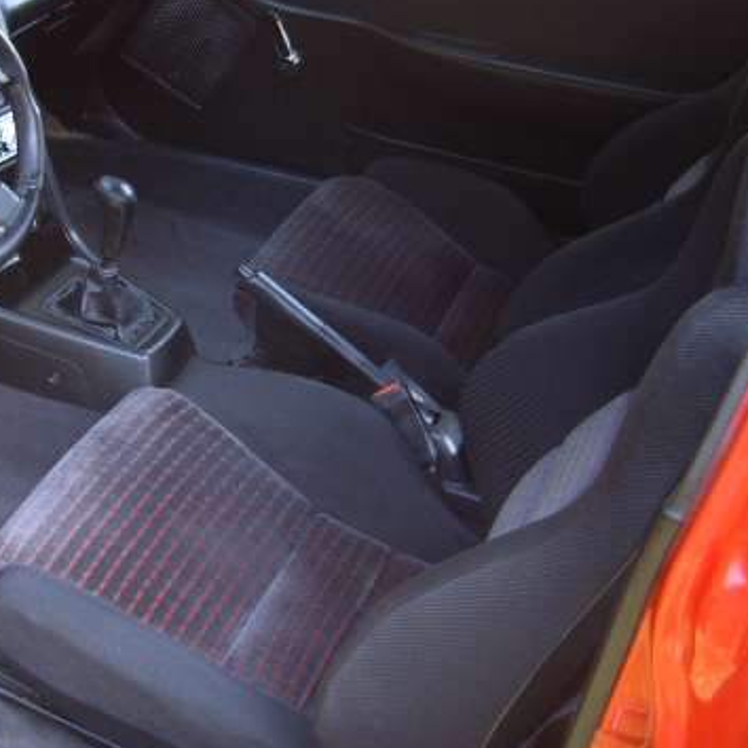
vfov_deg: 30.5
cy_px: 292
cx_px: 171
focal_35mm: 56
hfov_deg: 30.0
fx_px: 1369
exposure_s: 1/45
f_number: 2.8
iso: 50
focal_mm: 5.8
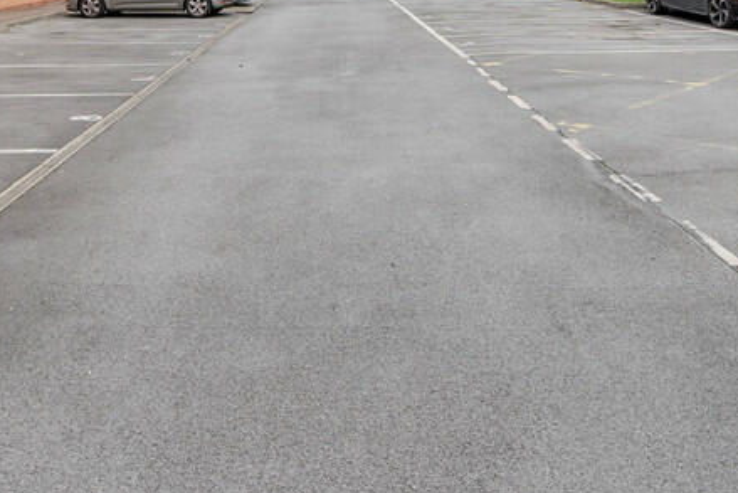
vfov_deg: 32.9
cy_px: -56
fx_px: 718
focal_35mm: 35
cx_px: 306
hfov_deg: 54.1
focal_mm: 10
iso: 100
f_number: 8
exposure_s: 1/60
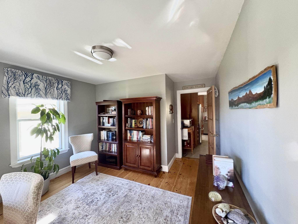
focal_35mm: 14
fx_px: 121
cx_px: 149
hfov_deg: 102.1
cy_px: 112
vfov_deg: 85.7
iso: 500
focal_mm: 2.22
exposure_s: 1/60
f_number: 2.2
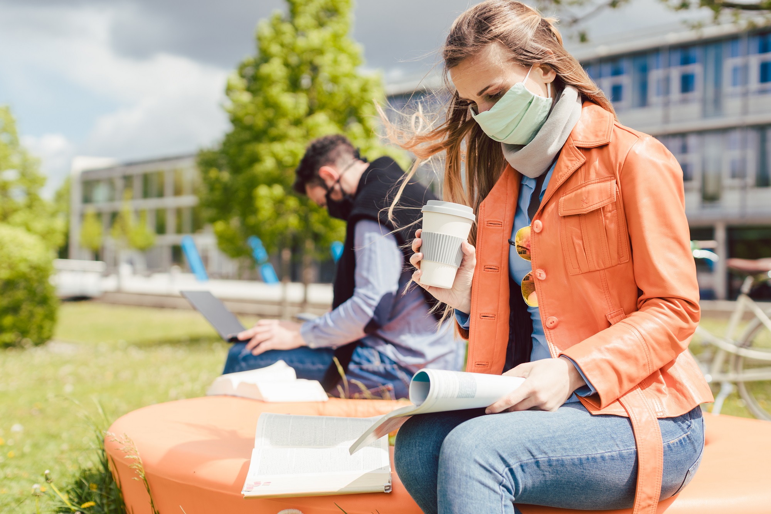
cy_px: 257
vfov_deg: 27.0
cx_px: 386
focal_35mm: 50
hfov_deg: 39.6
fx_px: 1071
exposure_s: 1/1250
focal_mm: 50
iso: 100
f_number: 2.8
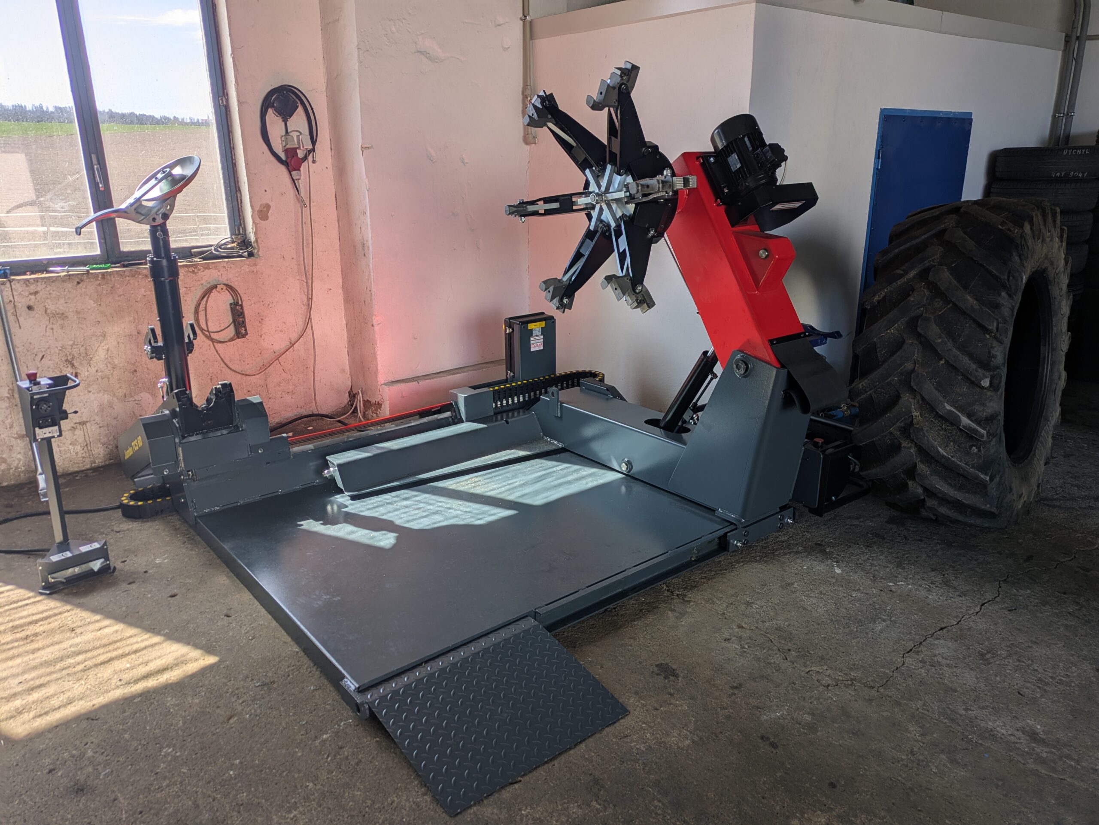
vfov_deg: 54.9
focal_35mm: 25
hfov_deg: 69.4
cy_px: 412
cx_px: 550
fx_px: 794
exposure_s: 1/560
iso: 37
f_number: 1.89
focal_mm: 5.43
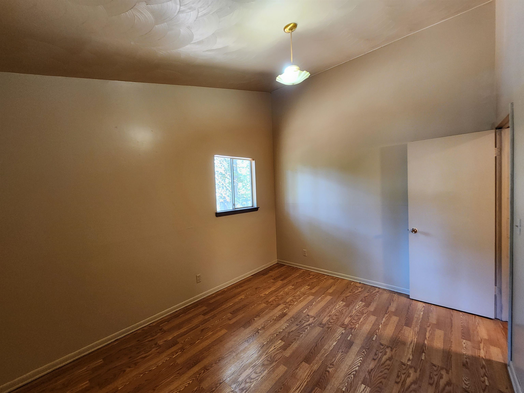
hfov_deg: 106.2
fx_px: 197
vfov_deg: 89.9
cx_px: 262
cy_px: 196
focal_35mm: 13
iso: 320
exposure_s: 1/40
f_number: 2.2
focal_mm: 2.2
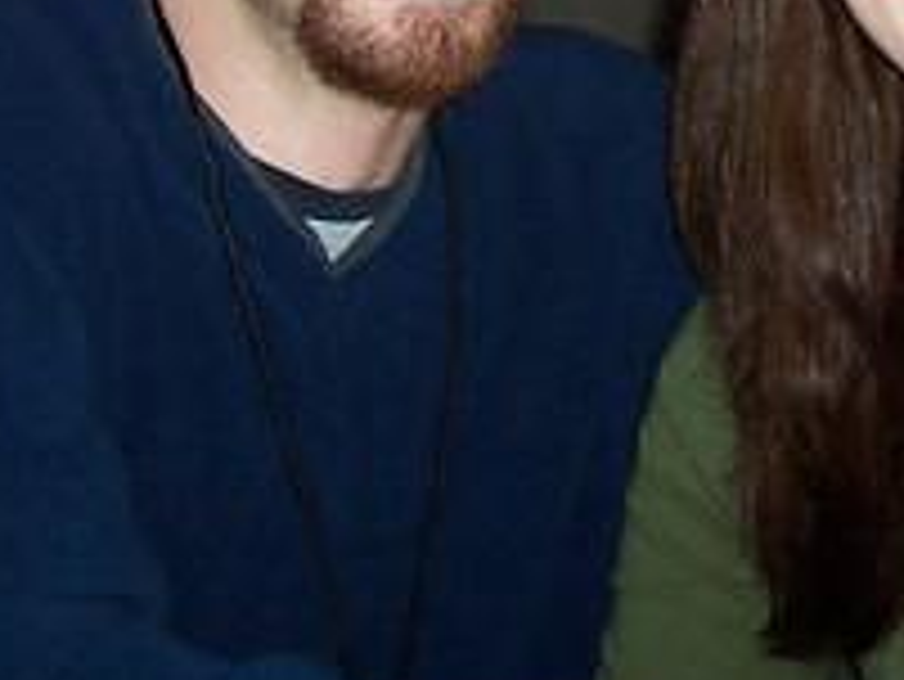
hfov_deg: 16.4
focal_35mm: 118
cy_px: -126
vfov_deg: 12.3
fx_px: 3083
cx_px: 877
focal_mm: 5.6
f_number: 2.8
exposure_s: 1/60
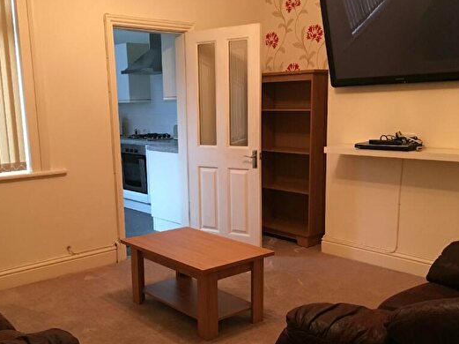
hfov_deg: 47.8
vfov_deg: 36.6
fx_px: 517
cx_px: 202
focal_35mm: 39
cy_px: 209
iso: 200
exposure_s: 1/20
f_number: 2.2
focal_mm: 4.15
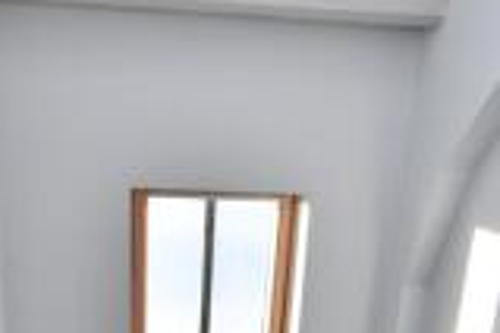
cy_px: 463
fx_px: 875
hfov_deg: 31.9
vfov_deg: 19.4
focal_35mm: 63
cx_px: 242
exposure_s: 1/125
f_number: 5.6
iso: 100
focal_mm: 14
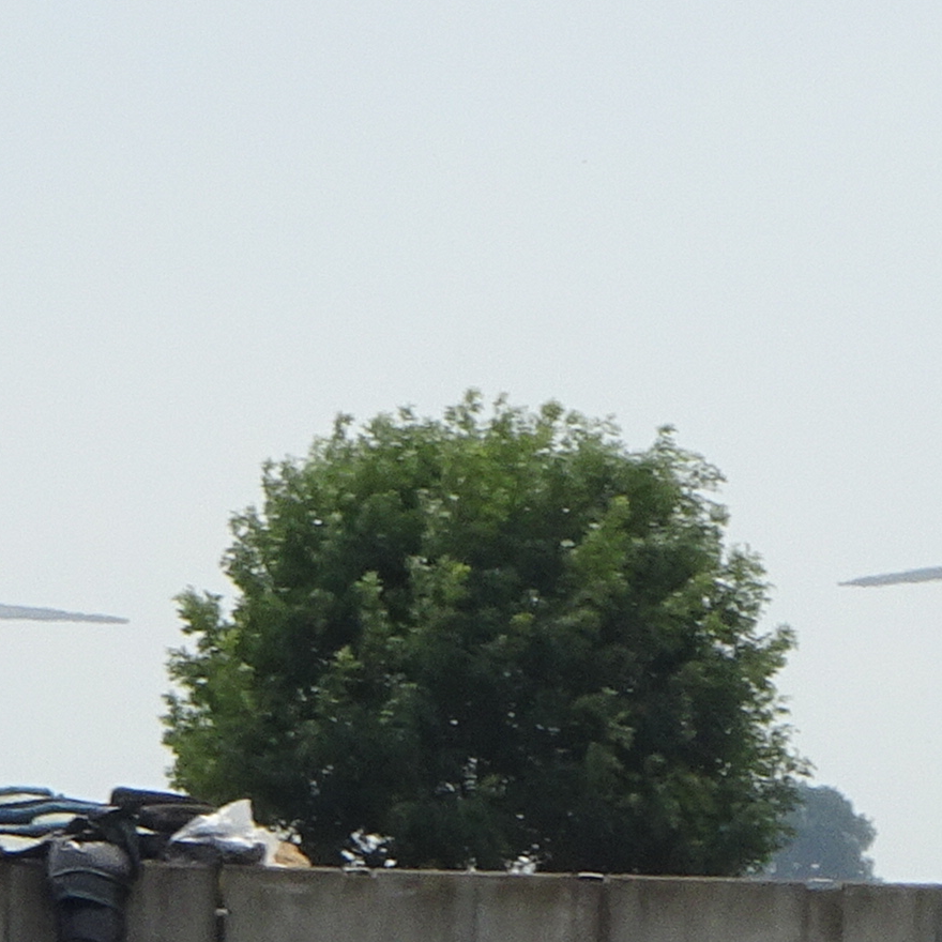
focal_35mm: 703
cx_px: 756
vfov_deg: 2.5
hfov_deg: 2.5
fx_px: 21644
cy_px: 708
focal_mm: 24.36
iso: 80
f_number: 5.6
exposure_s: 1/400
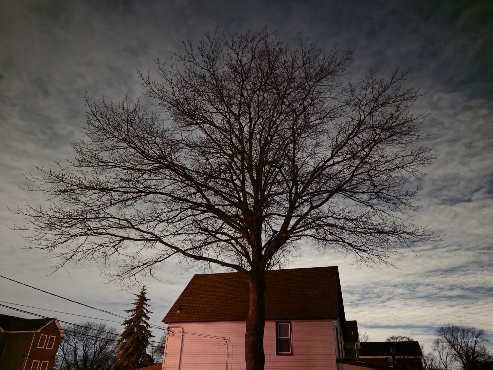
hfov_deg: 73.9
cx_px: 246
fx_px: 328
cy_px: 185
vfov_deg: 58.9
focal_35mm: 23
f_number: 1.4
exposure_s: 1/3.57
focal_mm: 6.5
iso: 2000
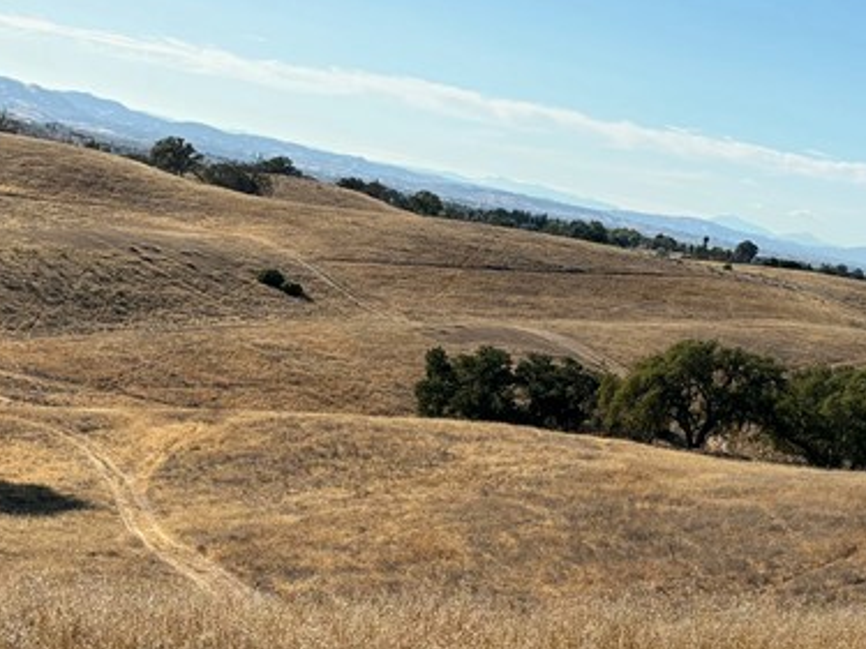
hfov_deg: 27.0
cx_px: 665
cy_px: 709
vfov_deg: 19.8
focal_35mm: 71
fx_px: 1776
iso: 50
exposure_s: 1/2865
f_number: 1.6
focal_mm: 5.96
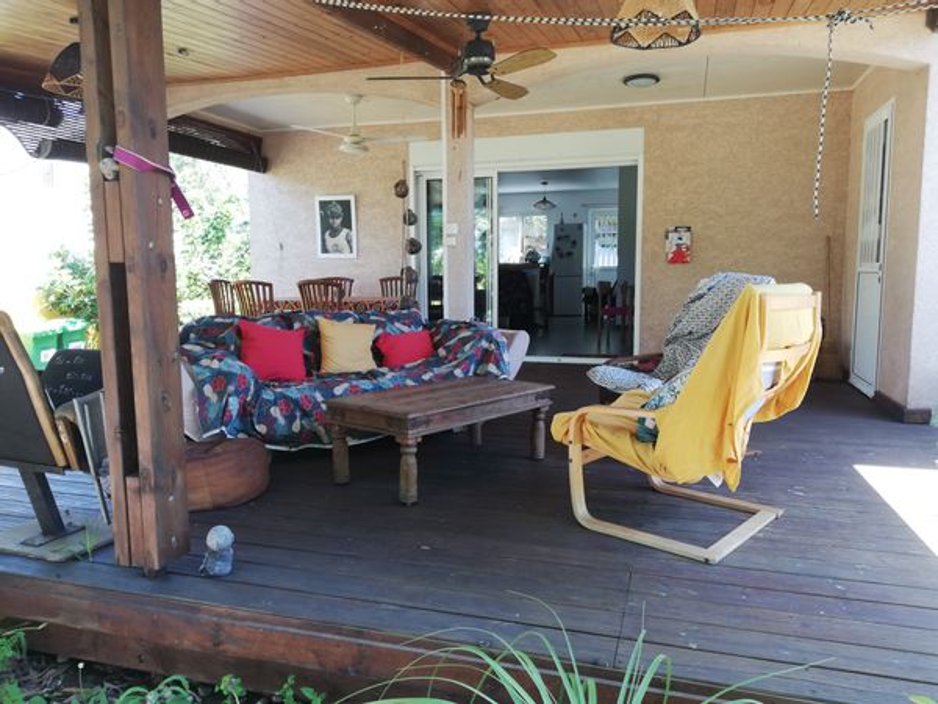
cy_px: 352
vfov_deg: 53.1
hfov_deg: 67.3
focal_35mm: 26
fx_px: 705
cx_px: 469
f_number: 2.2
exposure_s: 1/50
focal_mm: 3.81
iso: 50
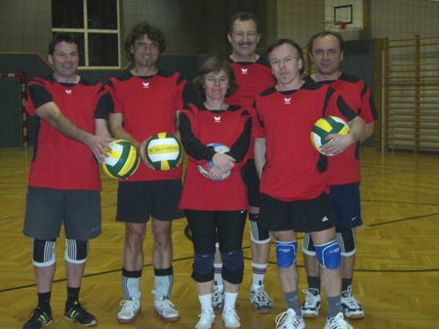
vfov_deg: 26.5
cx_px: 220
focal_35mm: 55
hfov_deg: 35.0
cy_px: 164
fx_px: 697
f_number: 3.3
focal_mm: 9
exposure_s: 1/60
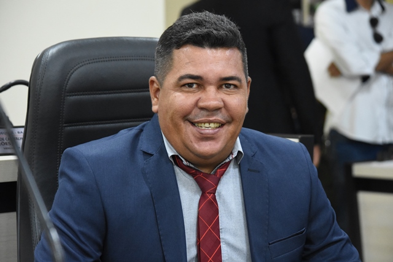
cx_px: 196
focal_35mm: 128
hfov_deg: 16.1
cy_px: 131
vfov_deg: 10.8
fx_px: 1392
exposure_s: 1/60
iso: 4000
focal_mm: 85
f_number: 5.6
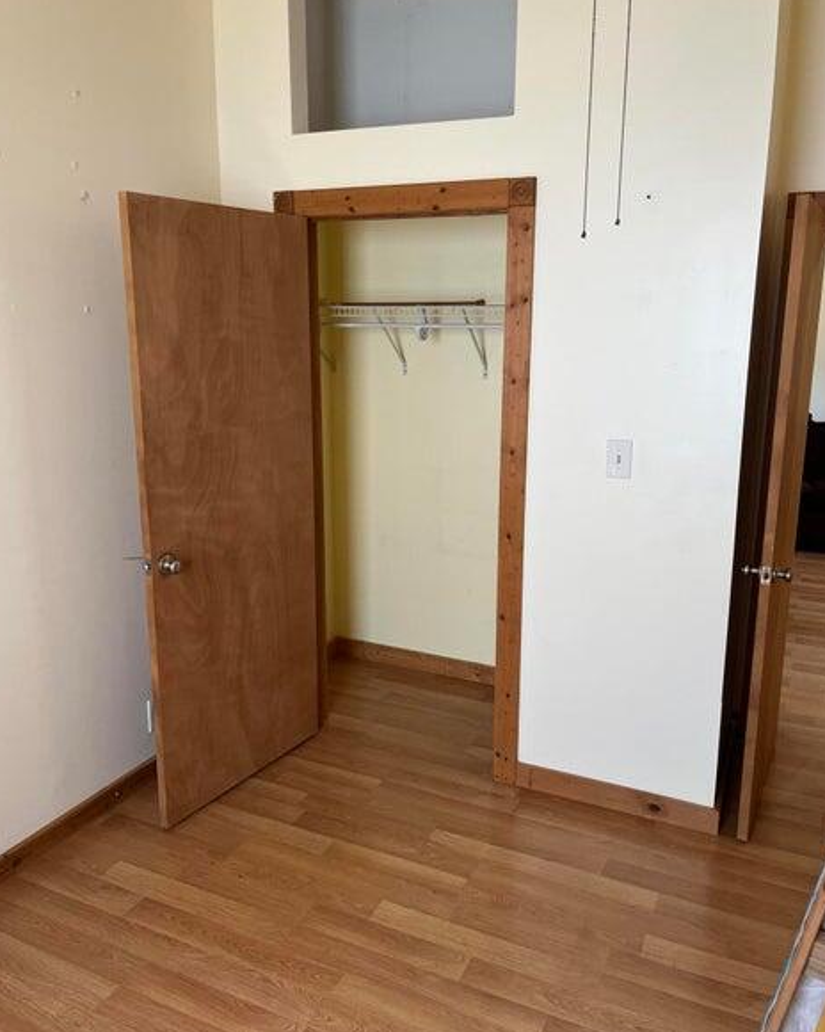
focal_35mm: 28
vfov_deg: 62.2
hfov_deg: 51.5
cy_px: 504
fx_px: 855
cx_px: 407
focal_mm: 5.1
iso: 125
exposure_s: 1/94
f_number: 1.6
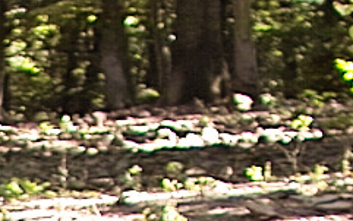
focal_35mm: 435
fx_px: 4188
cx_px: -390
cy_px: 736
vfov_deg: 3.0
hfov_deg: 4.7
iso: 100
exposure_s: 1/45
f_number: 3.5
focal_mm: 40
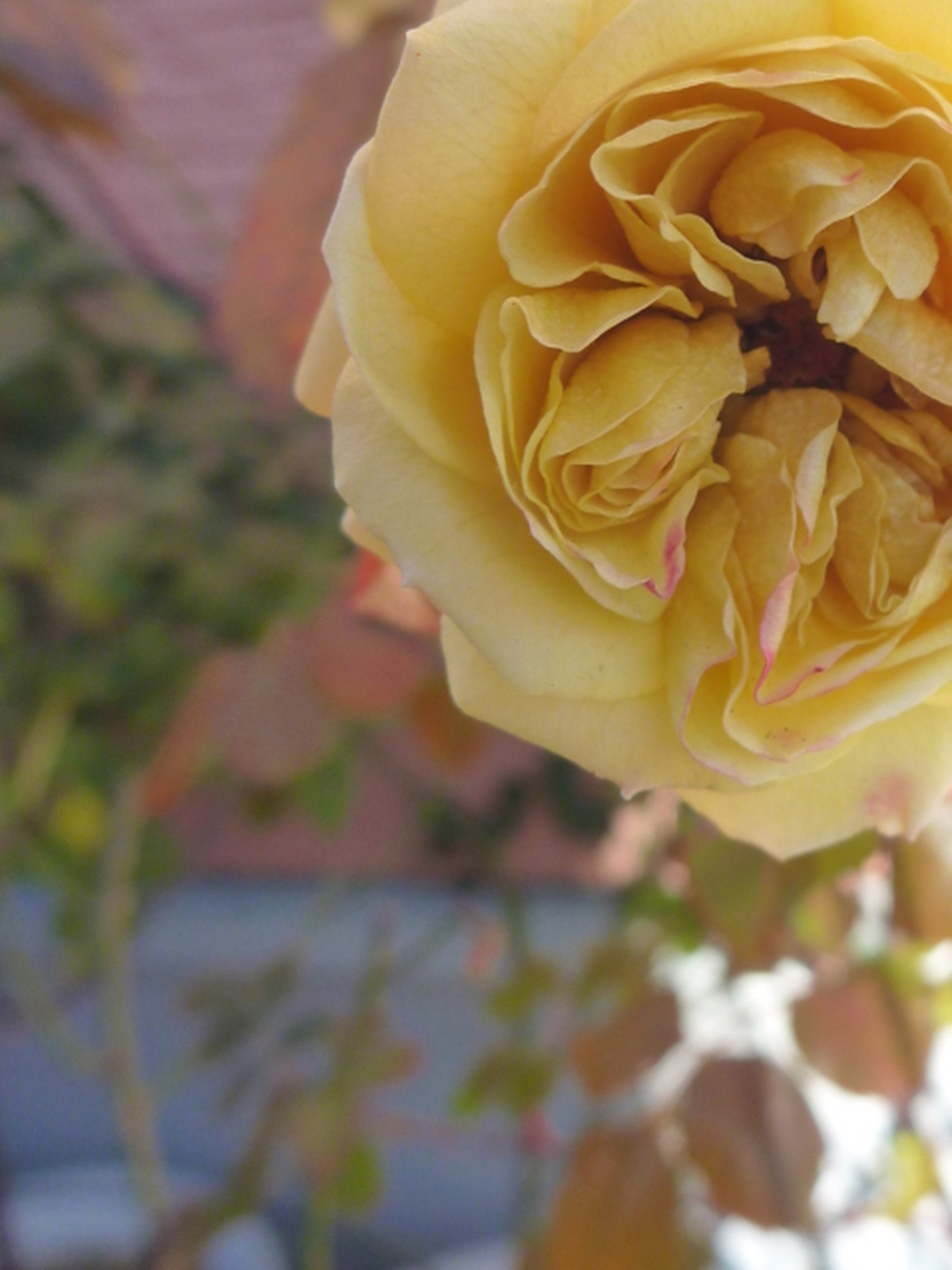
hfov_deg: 31.4
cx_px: 763
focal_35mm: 45
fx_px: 1650
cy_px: 463
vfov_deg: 41.7
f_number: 3.3
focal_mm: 4.9
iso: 125
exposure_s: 1/200
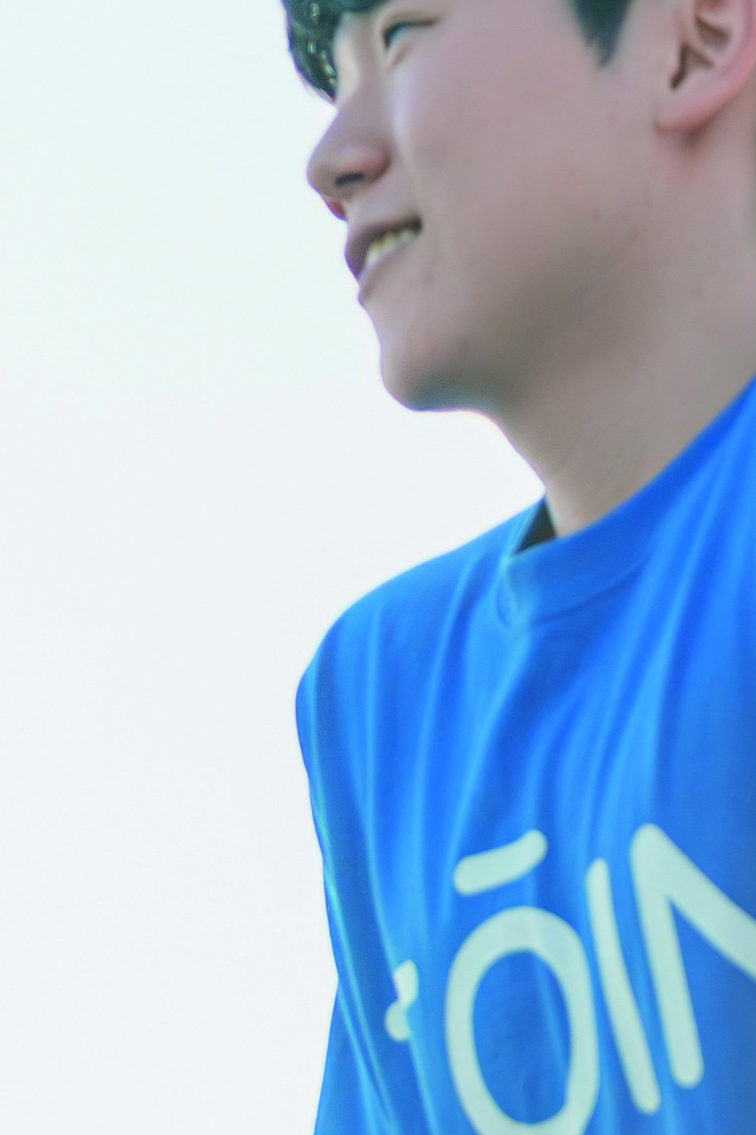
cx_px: 135
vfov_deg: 8.6
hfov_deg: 5.8
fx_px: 7465
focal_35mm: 237
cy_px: 1278
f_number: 2.8
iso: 200
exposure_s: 1/4000
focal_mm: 46
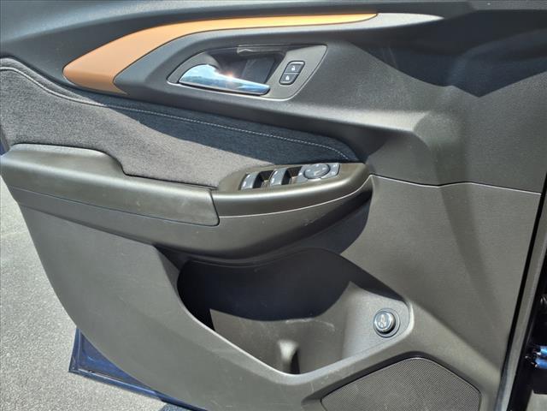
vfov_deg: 51.4
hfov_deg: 65.3
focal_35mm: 27
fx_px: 427
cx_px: 274
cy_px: 206
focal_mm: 3.58
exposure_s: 1/435
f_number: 1.9
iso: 40
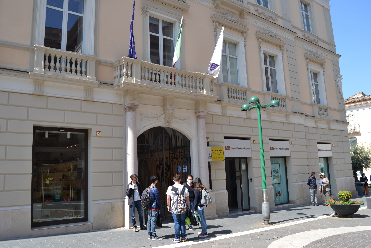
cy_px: 124
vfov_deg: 47.9
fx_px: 278
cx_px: 186
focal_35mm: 27
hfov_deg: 67.4
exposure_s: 1/250
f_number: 8
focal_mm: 18
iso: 100
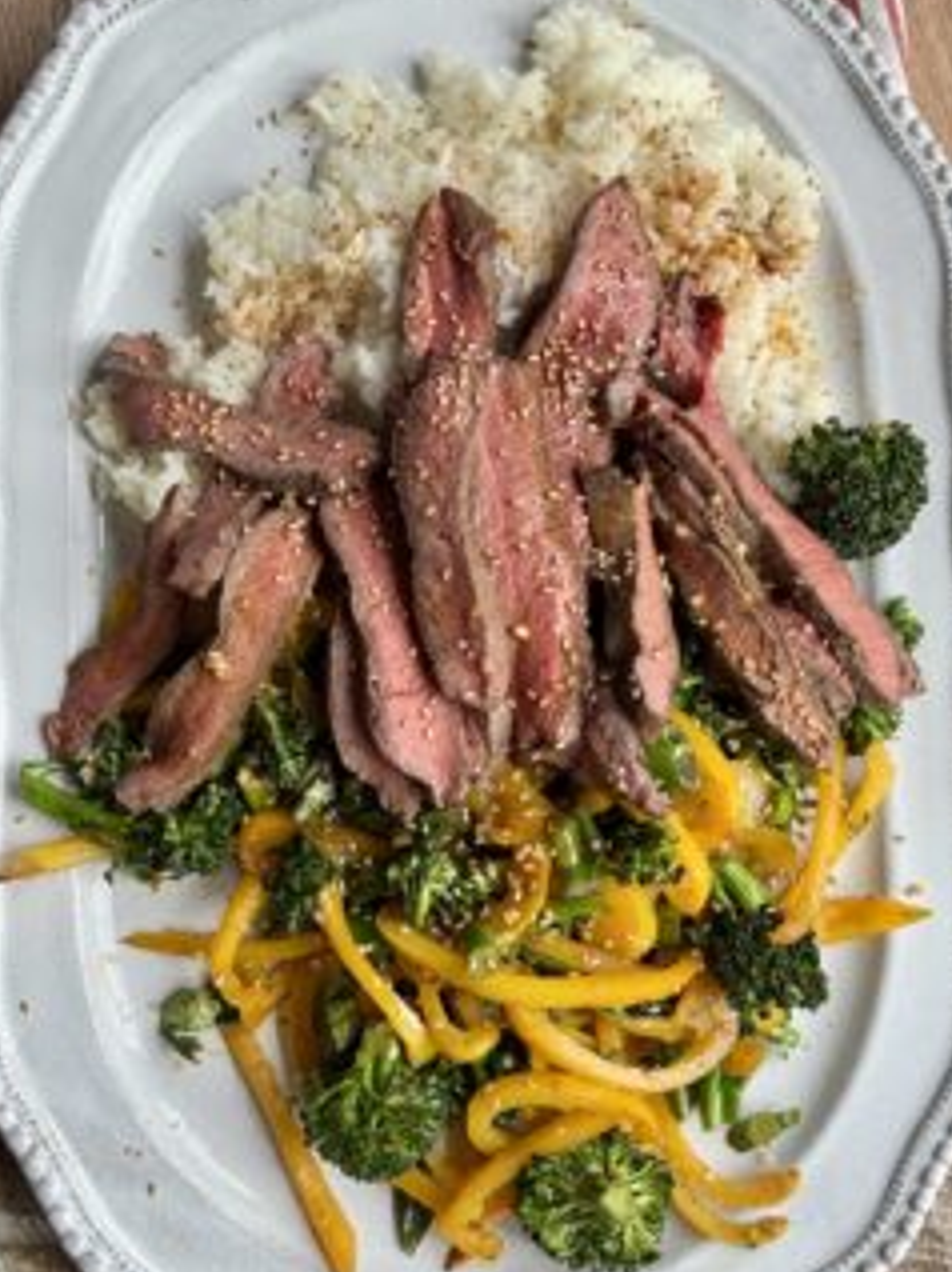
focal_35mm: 52
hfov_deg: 28.0
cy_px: 660
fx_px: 1909
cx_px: 472
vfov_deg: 36.8
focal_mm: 6.76
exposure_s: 1/211
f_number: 1.78
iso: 64
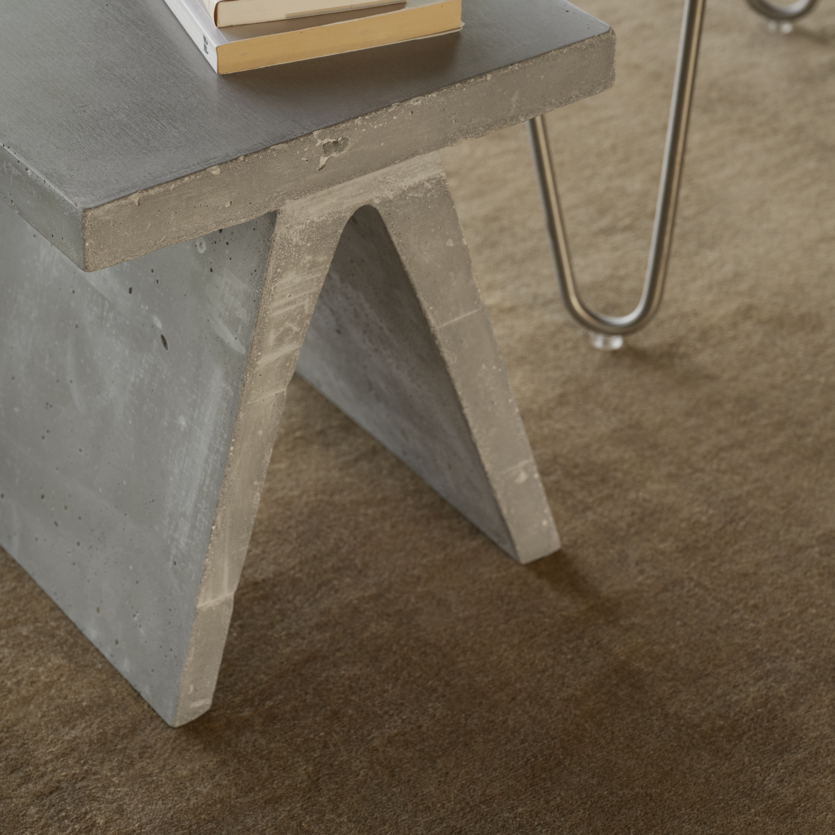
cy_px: 304
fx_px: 2456
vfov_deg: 19.3
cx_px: 417
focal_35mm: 90
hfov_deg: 19.3
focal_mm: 70
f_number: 6.3
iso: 320
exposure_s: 1/60
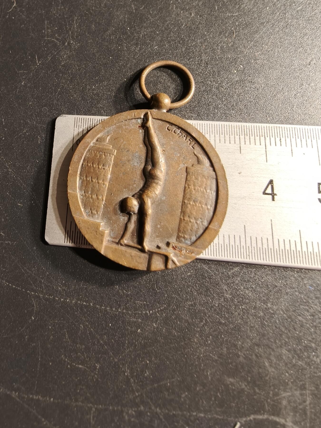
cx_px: 160
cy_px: 214
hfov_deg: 58.9
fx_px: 284
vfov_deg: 73.9
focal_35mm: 23
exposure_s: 1/50
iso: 125
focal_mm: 2.32
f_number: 2
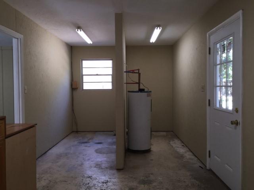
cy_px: 95
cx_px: 127
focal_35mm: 29
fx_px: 213
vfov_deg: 48.2
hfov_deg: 61.7
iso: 40
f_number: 2.2
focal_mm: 4.15
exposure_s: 1/30
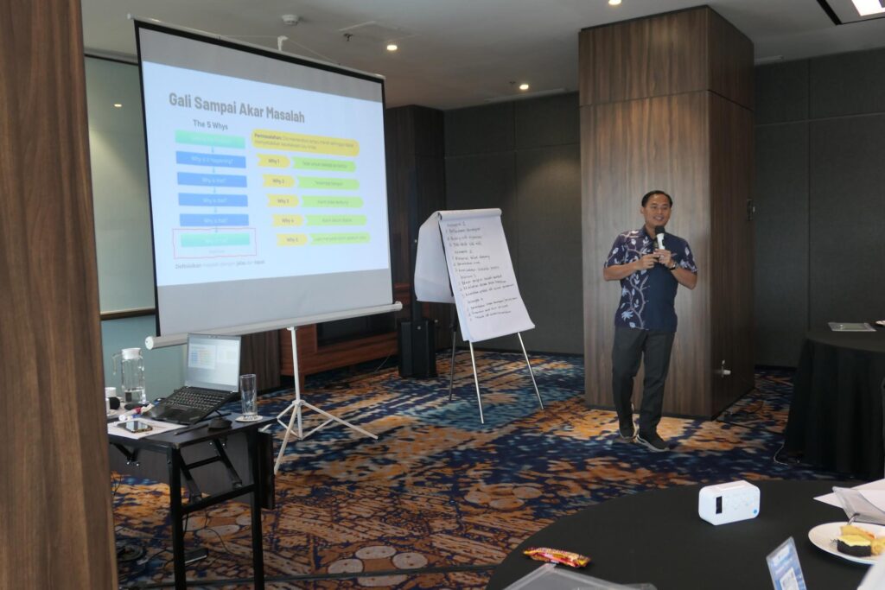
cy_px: 295
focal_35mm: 31
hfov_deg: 60.3
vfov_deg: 42.3
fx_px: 762
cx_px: 442
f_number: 2.5
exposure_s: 1/80
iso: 400
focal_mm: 11.2
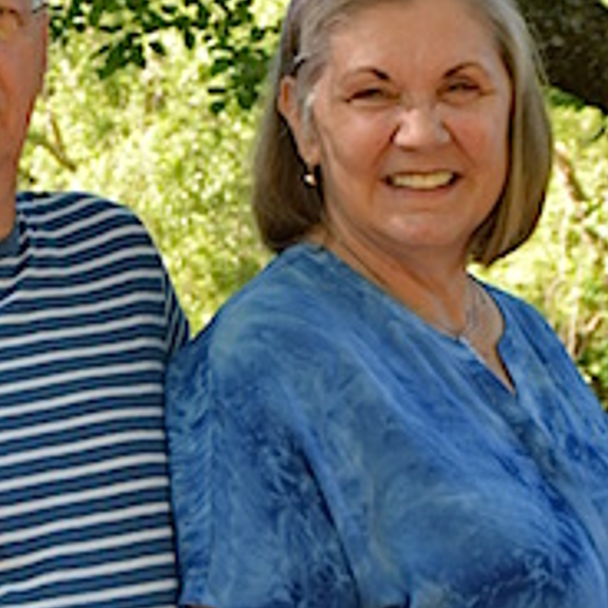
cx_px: 205
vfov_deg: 13.6
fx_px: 2544
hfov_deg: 13.6
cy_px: 253
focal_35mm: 128
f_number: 5
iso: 450
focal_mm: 42
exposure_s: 1/60
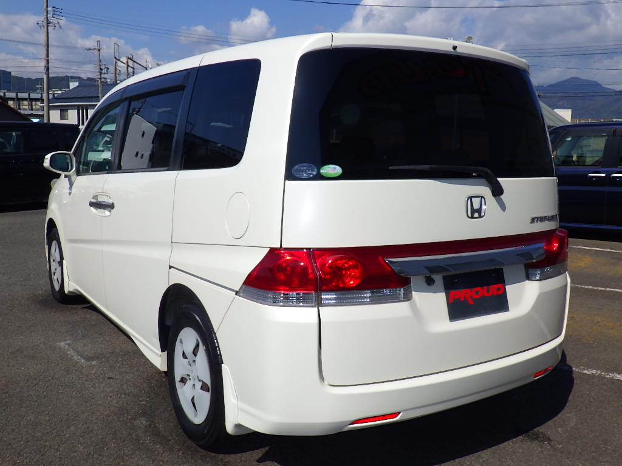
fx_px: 611
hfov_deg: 54.0
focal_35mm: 34
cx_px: 311
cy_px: 233
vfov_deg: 41.8
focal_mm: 6.1
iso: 125
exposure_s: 1/1500
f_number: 4.6
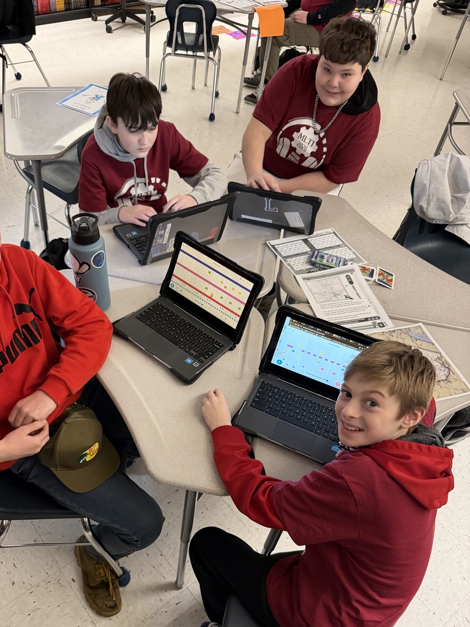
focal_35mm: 24
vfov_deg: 71.6
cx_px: 235
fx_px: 434
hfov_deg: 56.8
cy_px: 314
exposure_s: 1/60
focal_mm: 6.76
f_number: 1.78
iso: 800
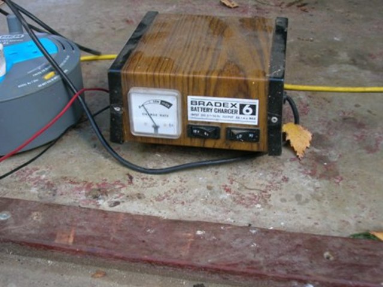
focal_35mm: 46
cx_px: 192
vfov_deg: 31.5
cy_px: 144
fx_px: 509
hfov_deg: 41.2
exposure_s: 1/41.4
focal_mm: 7.7
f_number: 3.2
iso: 50
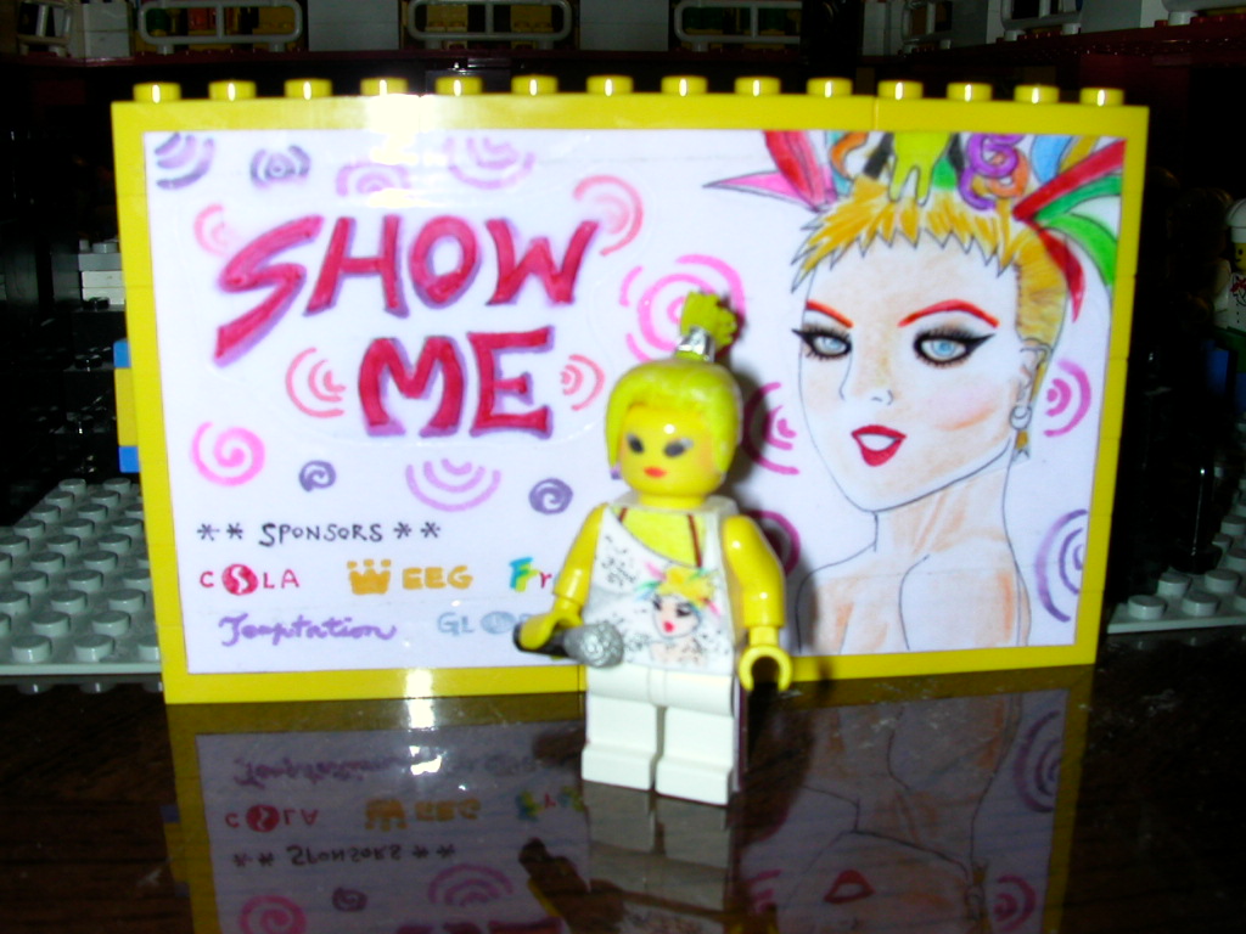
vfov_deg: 38.7
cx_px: 623
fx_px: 1332
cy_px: 467
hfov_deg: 50.1
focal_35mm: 37
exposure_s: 1/59.9
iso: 100
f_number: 4.5
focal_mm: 5.6
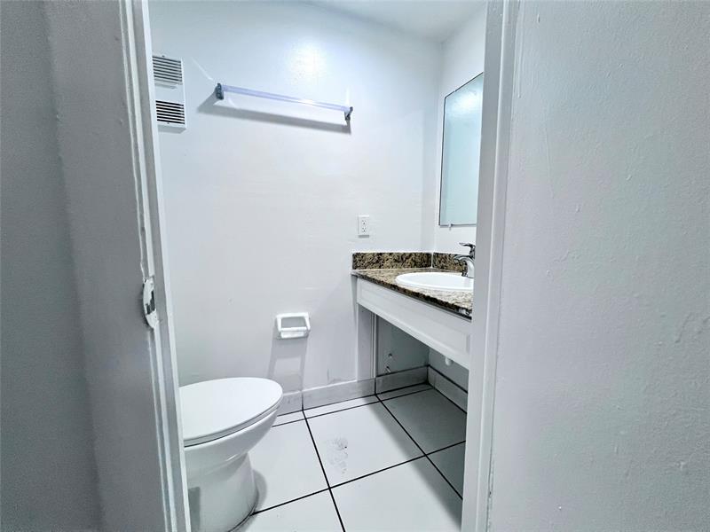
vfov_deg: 89.9
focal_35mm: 13
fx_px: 267
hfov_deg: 106.2
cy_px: 266
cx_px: 355
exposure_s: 1/120
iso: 160
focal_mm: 1.57
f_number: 1.8
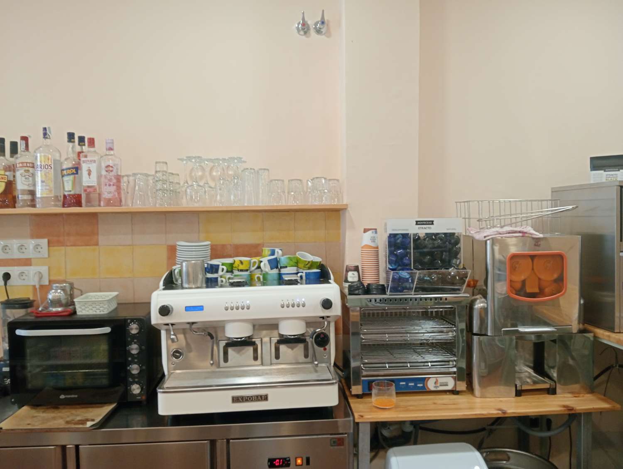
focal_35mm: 28
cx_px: 312
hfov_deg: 63.4
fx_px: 505
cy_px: 234
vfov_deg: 49.8
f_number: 1.8
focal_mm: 3.98
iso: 341
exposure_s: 1/33.3
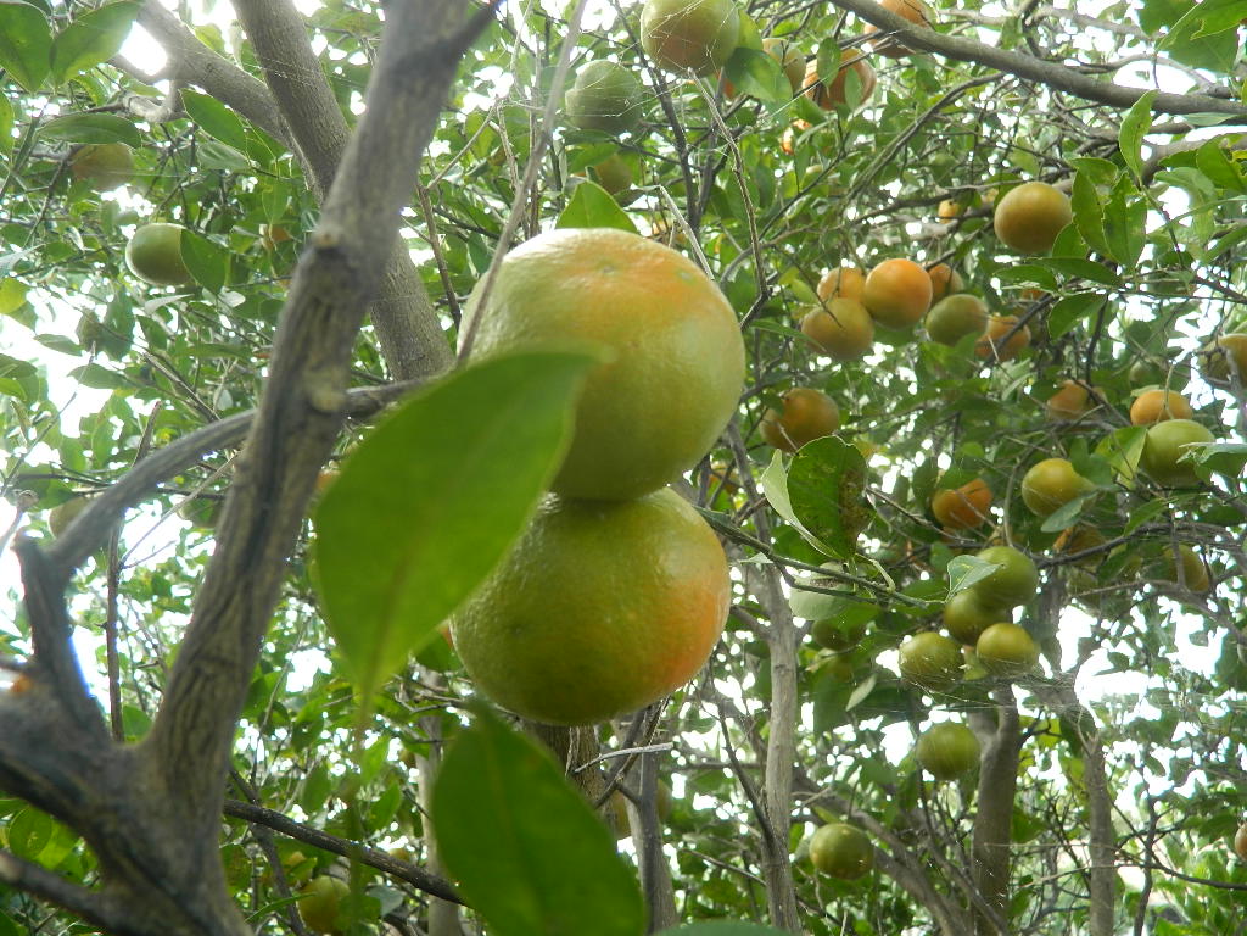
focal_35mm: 35
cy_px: 468
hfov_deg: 52.6
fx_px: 1261
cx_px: 624
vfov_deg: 40.7
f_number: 3.3
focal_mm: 6.2
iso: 80
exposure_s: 1/40
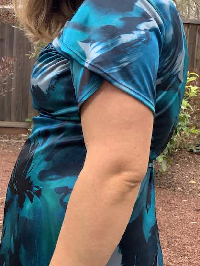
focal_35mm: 70
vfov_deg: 27.8
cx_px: 81
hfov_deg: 21.0
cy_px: 120
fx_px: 539
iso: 100
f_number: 2.4
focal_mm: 6
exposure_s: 1/122
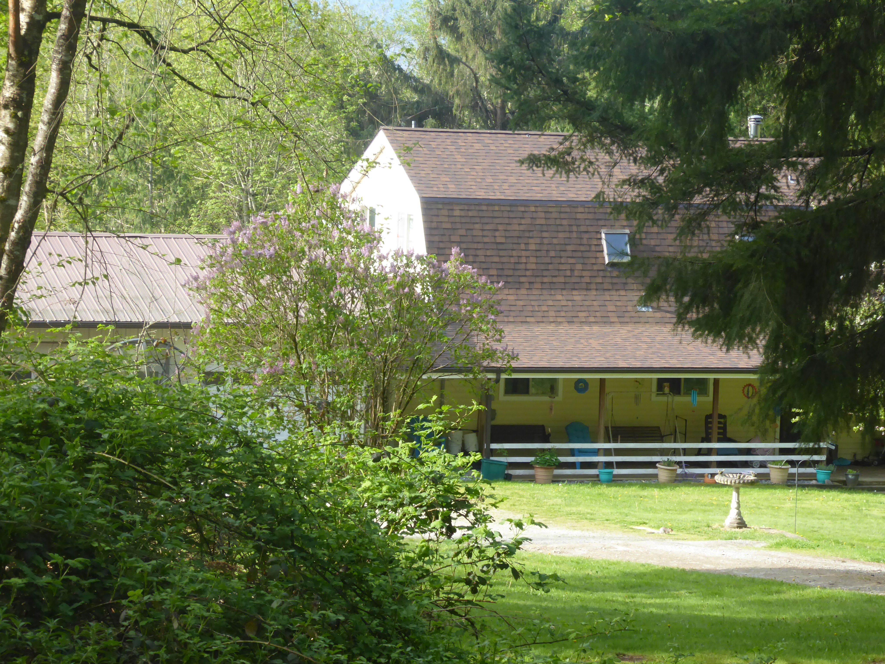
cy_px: 332
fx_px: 3528
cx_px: 442
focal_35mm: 138
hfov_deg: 14.3
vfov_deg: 10.7
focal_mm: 22.3
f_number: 5.2
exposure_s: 1/125
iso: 200
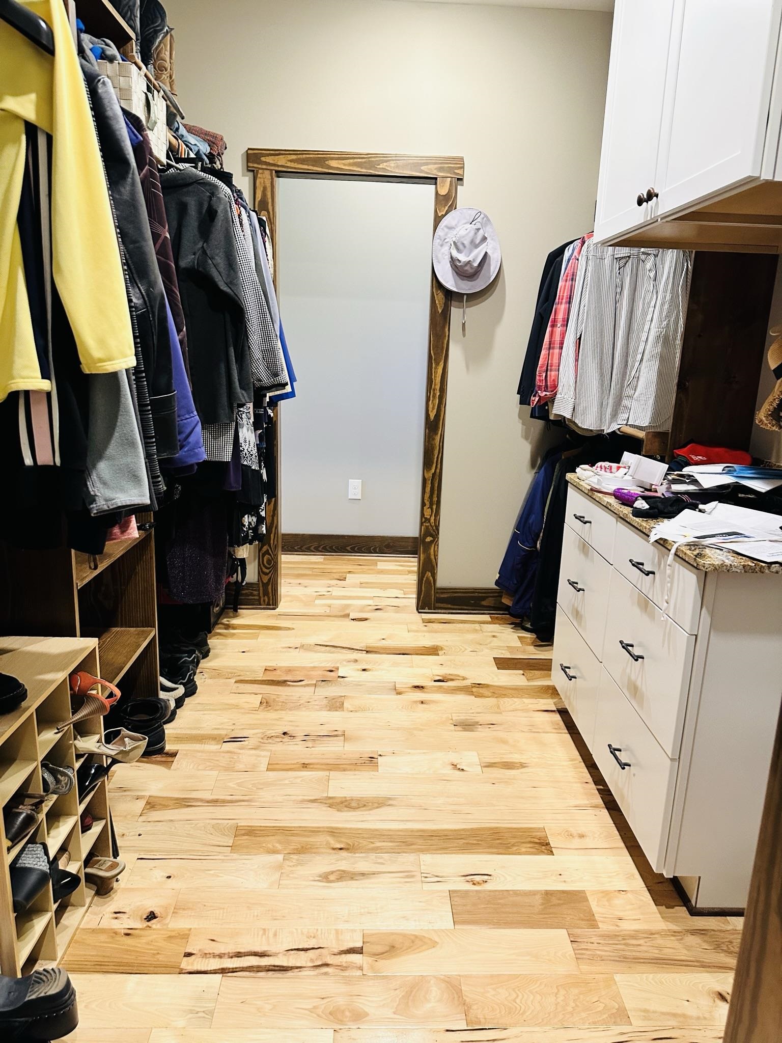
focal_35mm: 24
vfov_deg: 71.6
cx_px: 391
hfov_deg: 56.8
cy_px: 522
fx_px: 723
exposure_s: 1/60
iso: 320
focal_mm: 6.86
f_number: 1.78
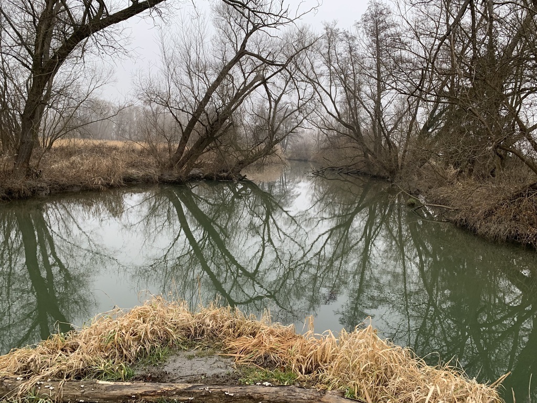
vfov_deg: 53.1
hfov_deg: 67.3
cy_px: 202
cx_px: 268
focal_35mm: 26
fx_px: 403
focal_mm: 4.25
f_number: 1.8
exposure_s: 1/84
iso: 100
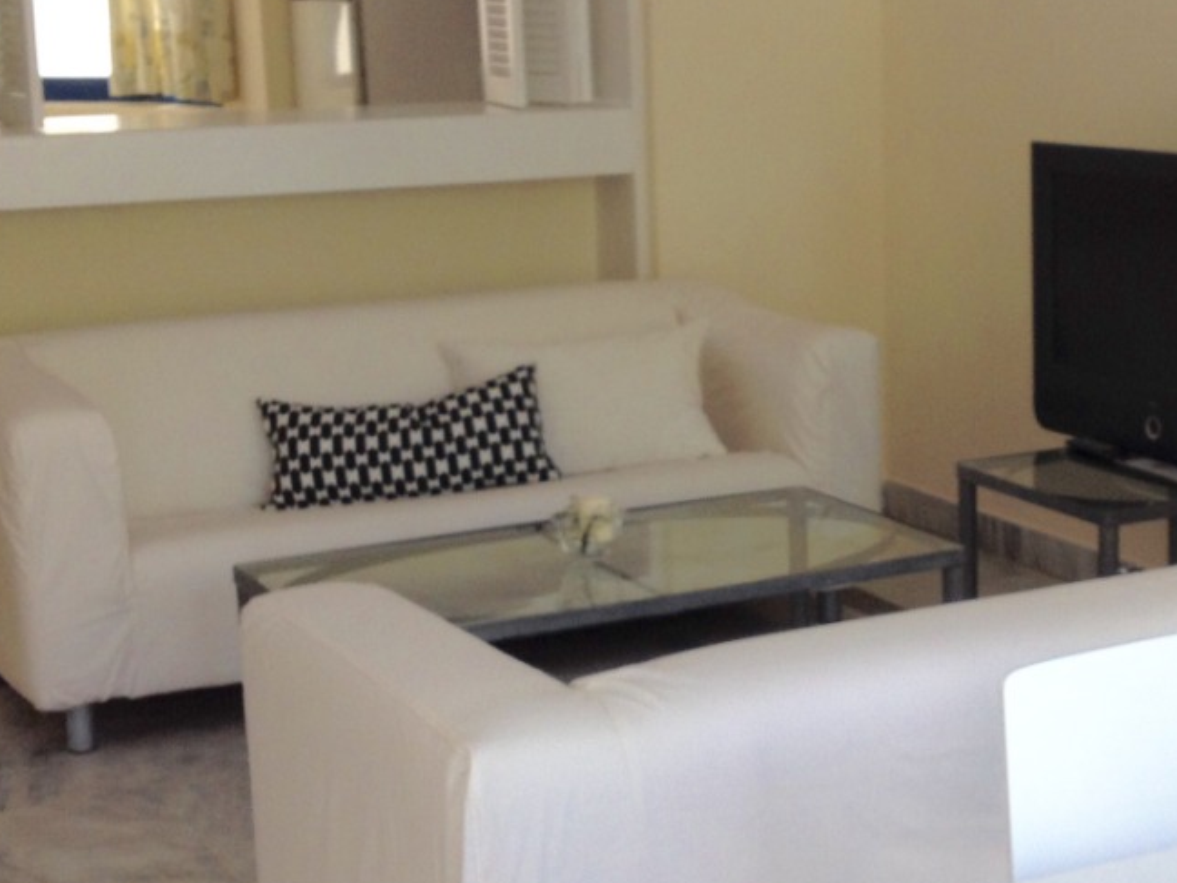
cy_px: 508
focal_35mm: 81
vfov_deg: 18.2
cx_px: 870
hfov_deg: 23.9
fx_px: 2754
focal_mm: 4.28
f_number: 2.4
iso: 50
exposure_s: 1/60
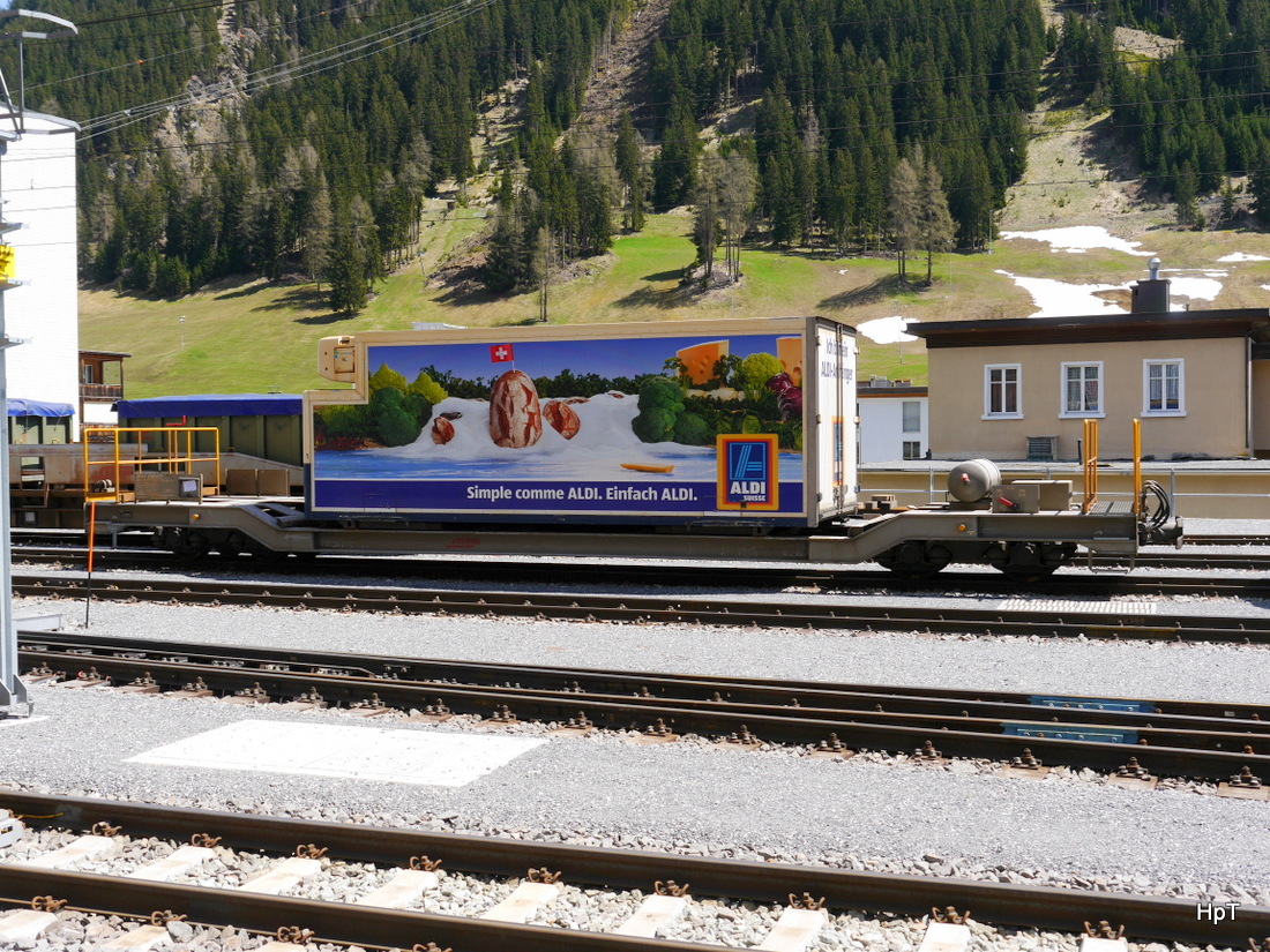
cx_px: 635
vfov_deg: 36.0
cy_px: 476
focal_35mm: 40
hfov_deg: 46.8
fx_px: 1468
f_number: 7.1
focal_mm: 20
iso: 160
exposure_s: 1/320
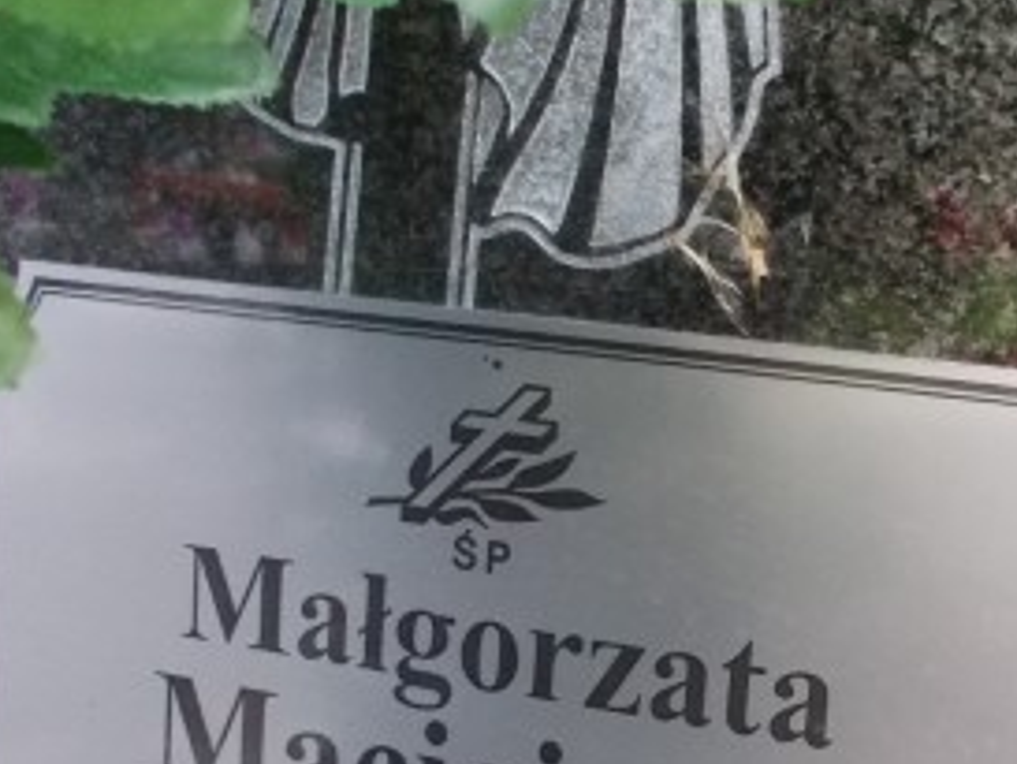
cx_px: 786
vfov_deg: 23.9
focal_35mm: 61
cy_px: 544
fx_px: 1793
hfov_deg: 31.0
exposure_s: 1/125
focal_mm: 4.6
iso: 400
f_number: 3.2
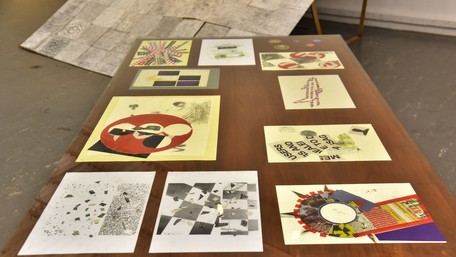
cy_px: 148
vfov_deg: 29.7
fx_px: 484
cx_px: 228
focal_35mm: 40
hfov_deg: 50.5
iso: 400
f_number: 5.6
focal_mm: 38
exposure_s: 1/40
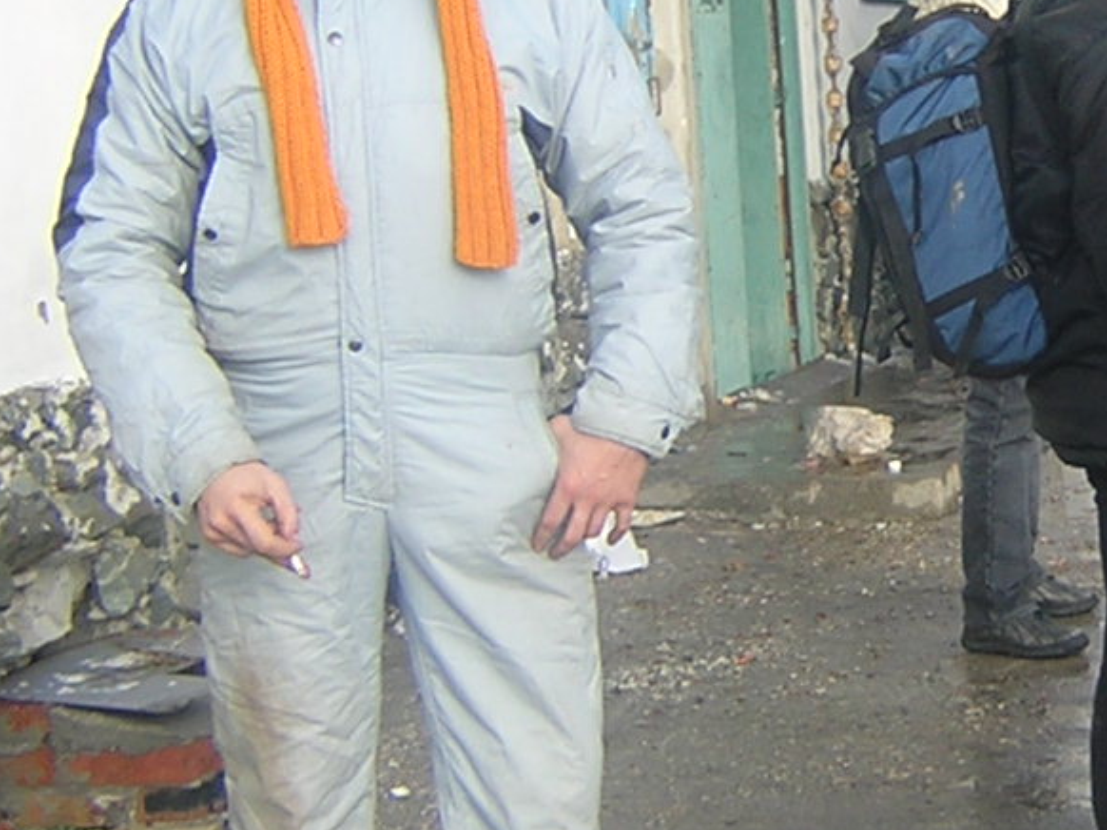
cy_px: 289
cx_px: 1242
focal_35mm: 99
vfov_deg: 14.9
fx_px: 3165
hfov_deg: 19.0
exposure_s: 1/362
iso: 100
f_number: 2.6
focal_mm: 4.7
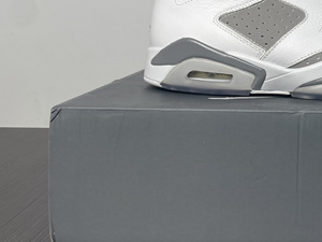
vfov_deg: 27.6
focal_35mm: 52
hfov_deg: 34.5
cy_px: 57
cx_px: 296
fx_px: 484
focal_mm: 4.2
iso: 32
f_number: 1.6
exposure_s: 1/209
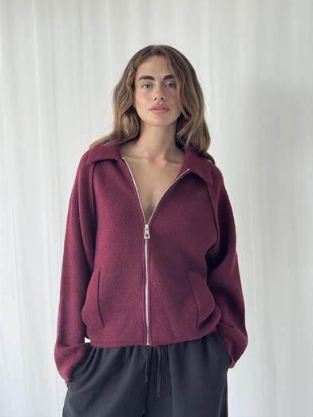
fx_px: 590
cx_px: 159
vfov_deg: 38.9
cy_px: 207
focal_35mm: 49
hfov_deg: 29.7
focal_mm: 6.76
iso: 100
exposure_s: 1/72
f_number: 1.78
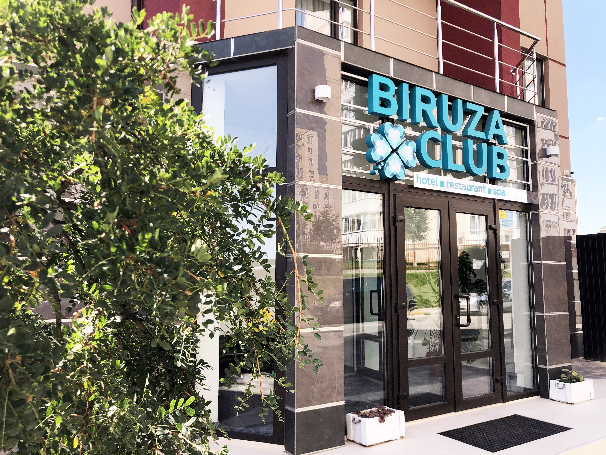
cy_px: 228
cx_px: 303
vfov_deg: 49.7
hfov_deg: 63.4
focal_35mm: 28
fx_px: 490
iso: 20
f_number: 1.8
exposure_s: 1/685
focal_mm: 3.99
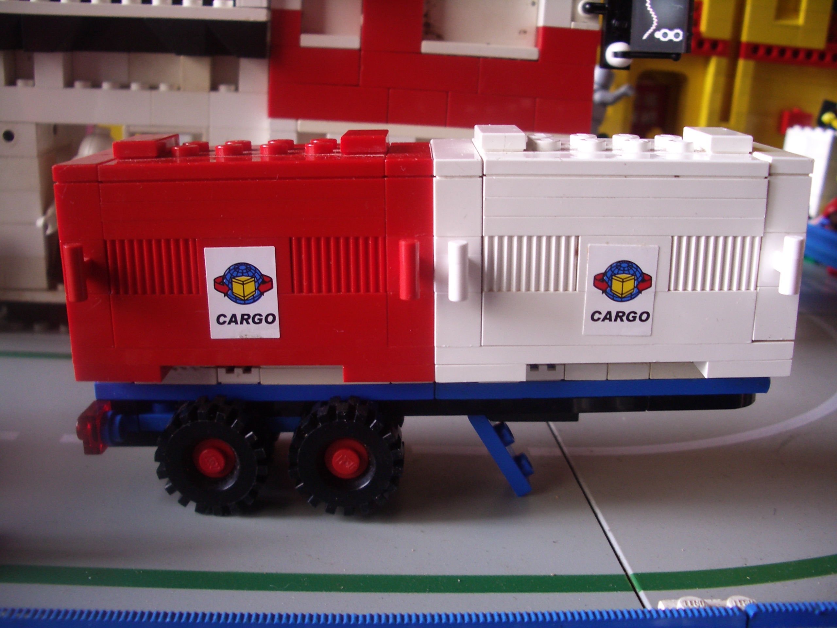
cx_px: 418
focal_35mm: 35
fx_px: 846
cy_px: 314
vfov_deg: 40.7
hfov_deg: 52.6
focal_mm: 5.8
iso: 100
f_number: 2.6
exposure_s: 1/15
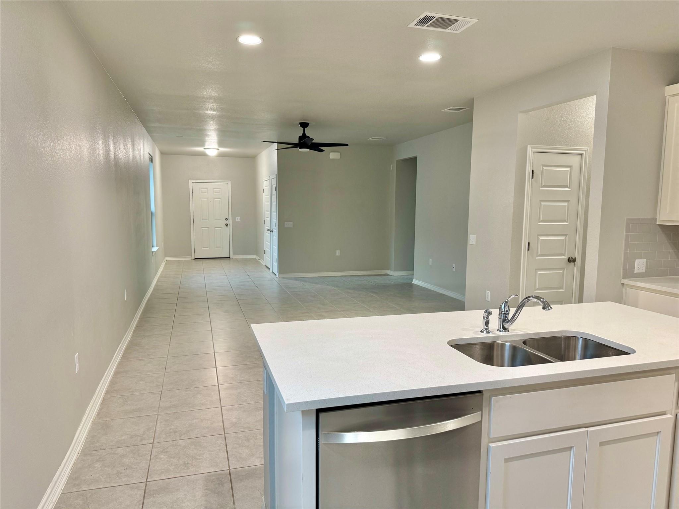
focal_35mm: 24
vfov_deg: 56.8
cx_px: 340
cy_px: 254
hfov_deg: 71.6
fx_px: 471
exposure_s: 1/60
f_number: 1.78
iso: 125
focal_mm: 6.76
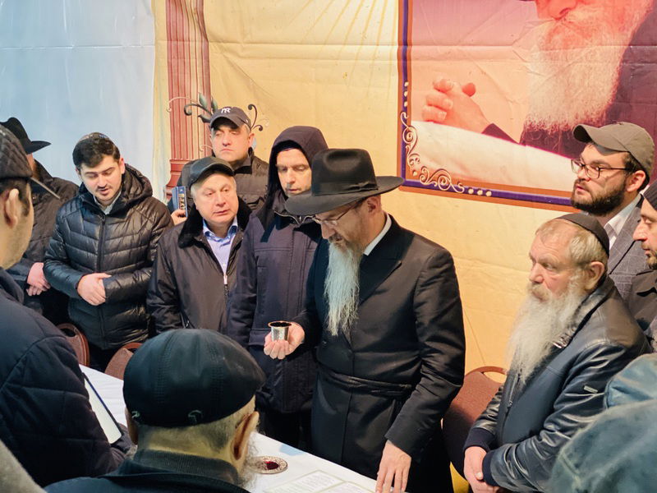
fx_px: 987
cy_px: 246
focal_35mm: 52
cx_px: 328
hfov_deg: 36.8
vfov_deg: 28.0
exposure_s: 1/50
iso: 250
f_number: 2
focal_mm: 6
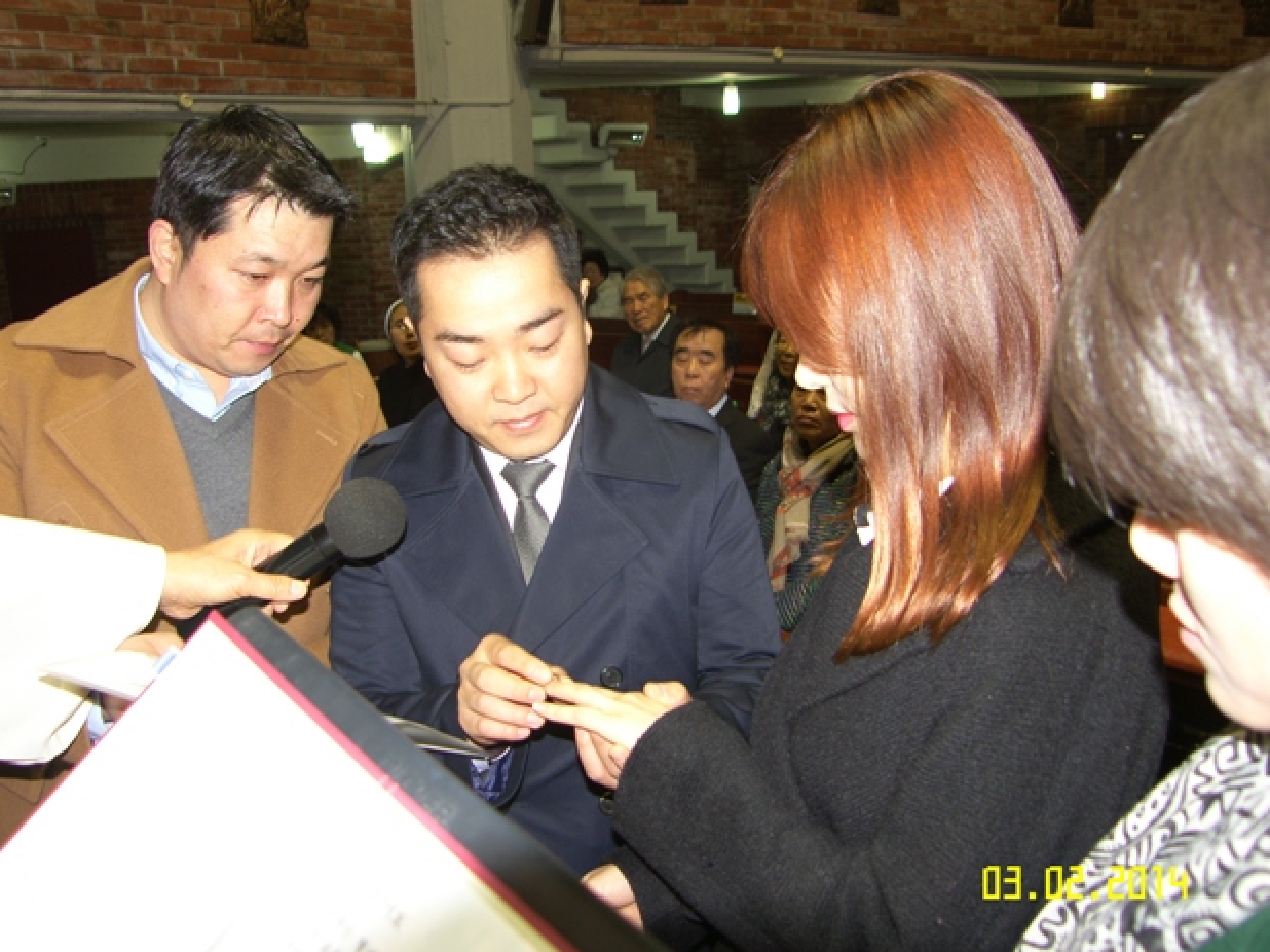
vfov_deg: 48.2
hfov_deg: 61.7
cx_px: 614
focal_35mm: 29
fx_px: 1064
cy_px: 471
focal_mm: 7.4
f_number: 2.2
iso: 50
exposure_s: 1/30
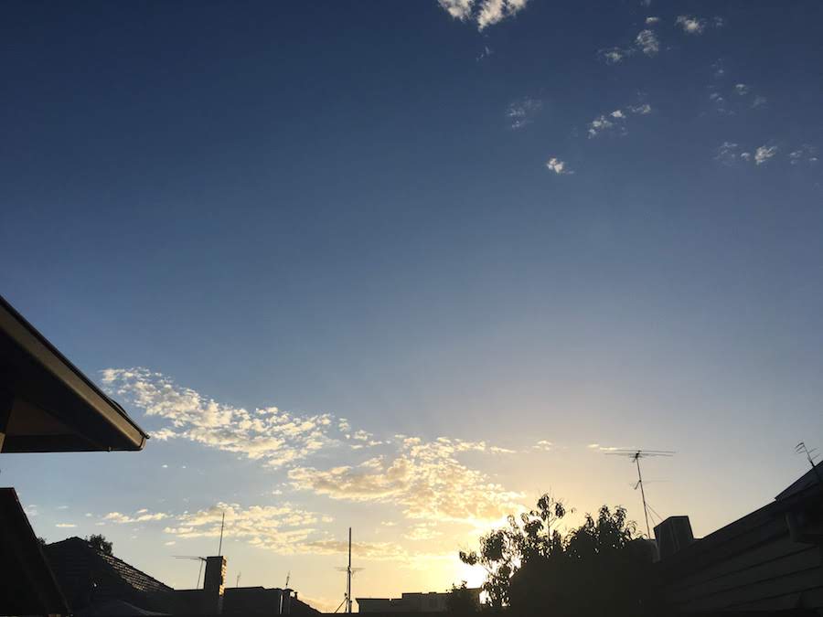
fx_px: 689
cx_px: 412
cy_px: 308
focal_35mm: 29
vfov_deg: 48.2
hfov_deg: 61.7
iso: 25
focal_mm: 4.15
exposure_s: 1/2198
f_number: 2.2
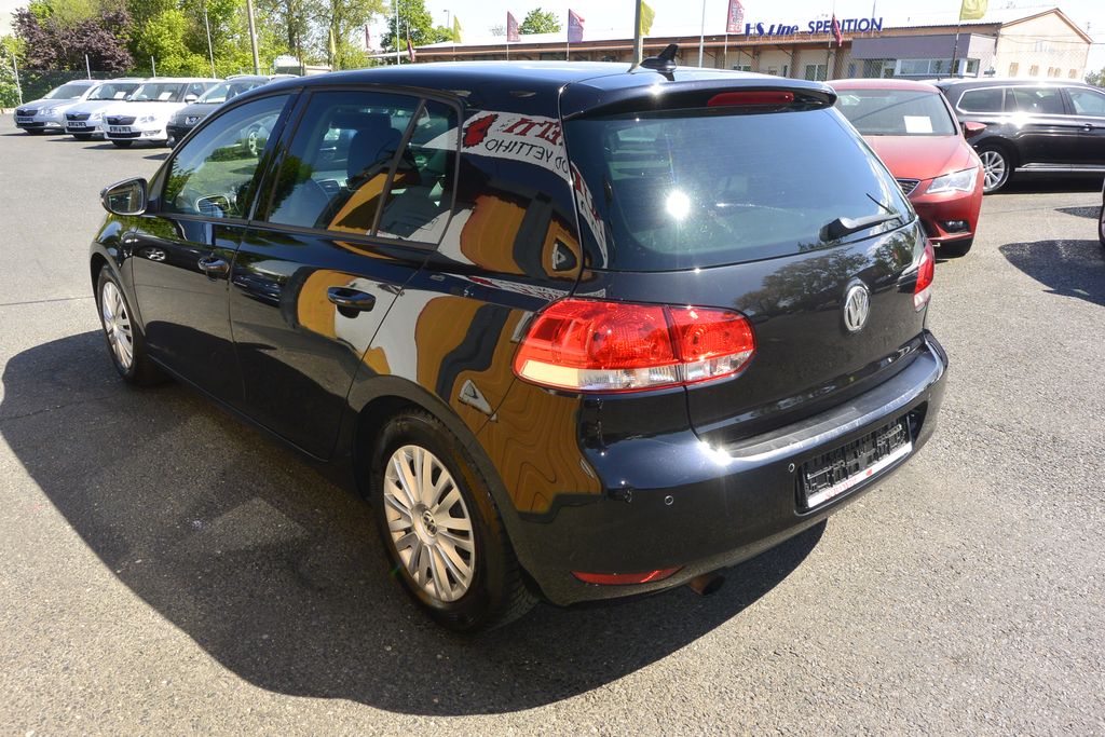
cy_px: 368
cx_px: 552
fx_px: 829
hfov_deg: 67.4
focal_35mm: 27
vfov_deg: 47.9
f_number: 6.3
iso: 160
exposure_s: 1/250
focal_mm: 10
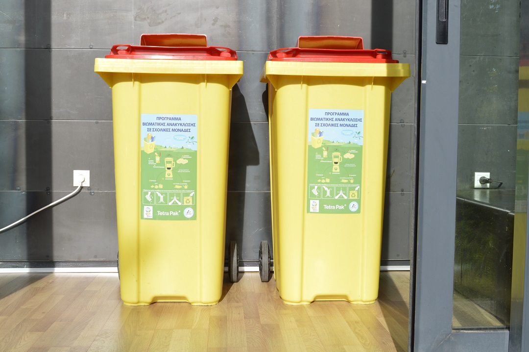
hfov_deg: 48.0
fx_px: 595
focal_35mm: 40
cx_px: 264
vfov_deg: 33.0
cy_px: 176
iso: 100
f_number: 14
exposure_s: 1/80
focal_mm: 27
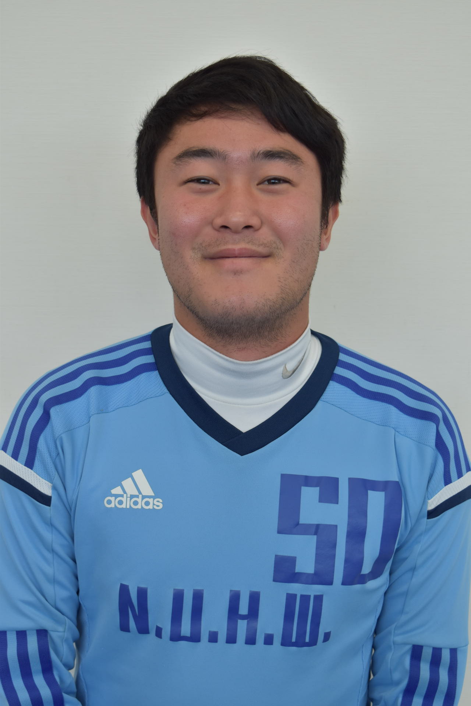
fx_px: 1001
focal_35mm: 51
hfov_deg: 26.5
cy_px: 353
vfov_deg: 38.9
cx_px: 236
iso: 400
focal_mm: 34
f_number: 5.6
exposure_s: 1/125
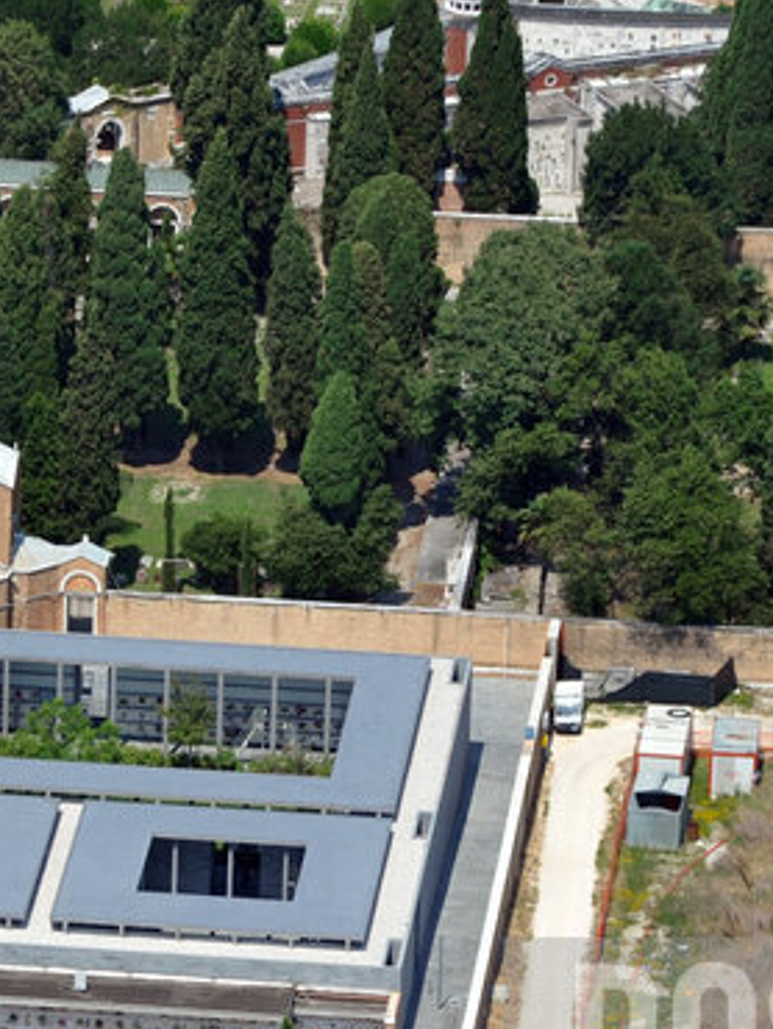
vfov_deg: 4.9
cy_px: 884
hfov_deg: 3.7
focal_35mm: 407
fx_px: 12104
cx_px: -111
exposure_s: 1/1250
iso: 400
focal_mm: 145
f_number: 7.1
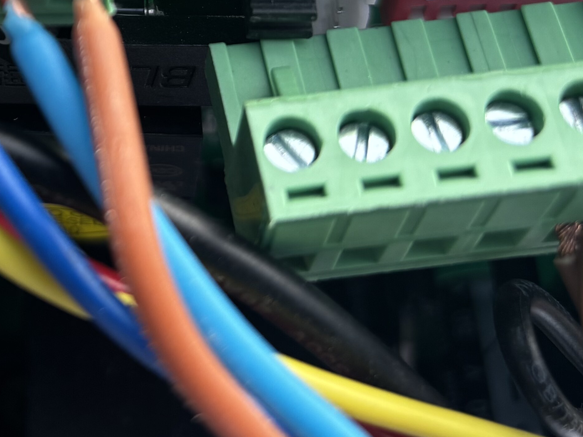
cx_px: -115
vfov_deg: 17.6
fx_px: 1331
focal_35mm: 79
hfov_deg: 22.7
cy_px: -111
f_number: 1.6
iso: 40
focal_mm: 5.96
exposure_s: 1/189
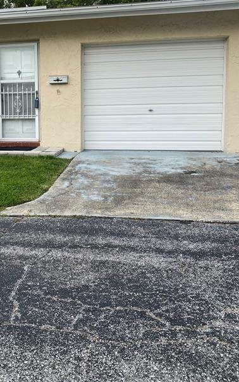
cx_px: 61
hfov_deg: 35.5
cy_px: 152
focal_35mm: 35
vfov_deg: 54.9
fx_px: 365
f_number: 1.8
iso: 32
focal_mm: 4.25
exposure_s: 1/1447
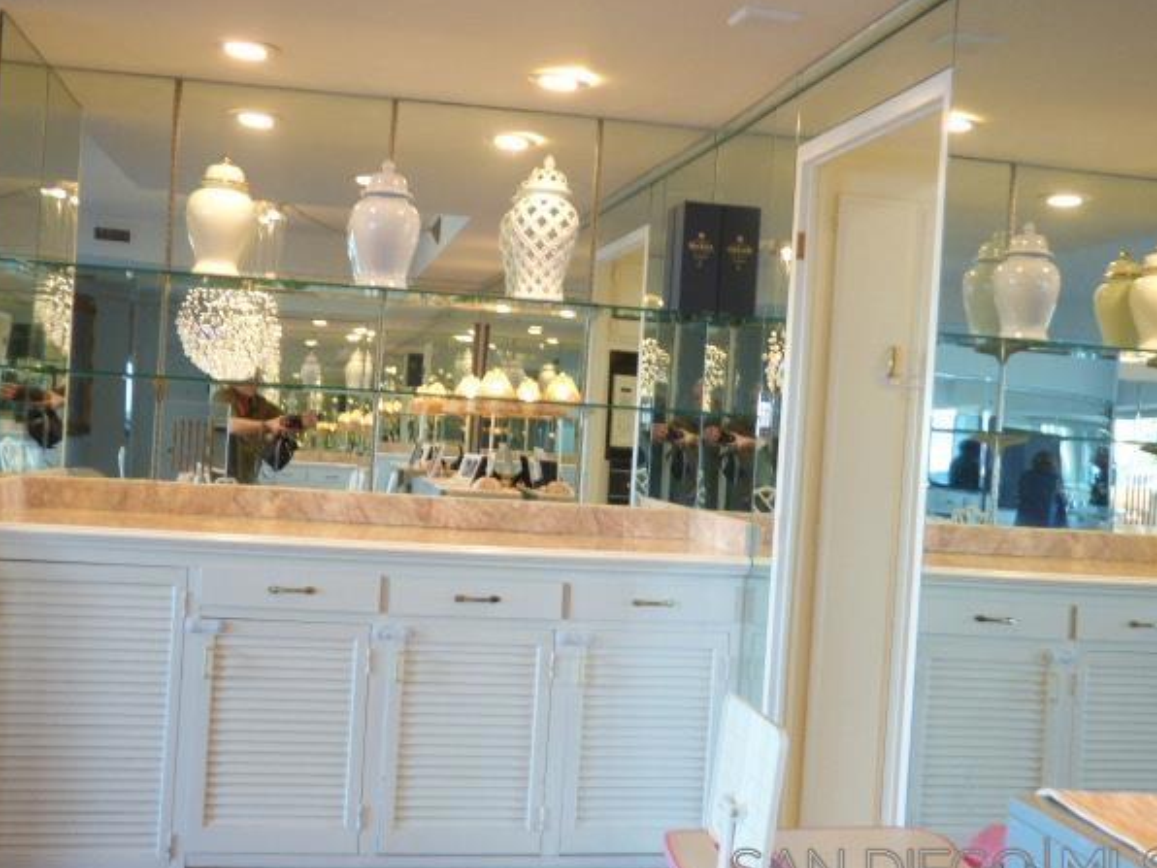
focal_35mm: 44
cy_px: 447
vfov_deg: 32.9
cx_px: 575
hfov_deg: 42.9
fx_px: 1471
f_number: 3.6
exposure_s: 1/15
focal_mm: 7.37
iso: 200
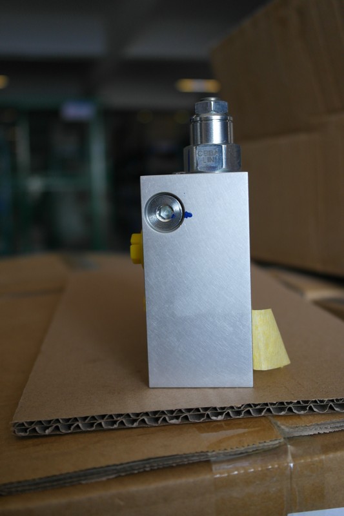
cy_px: 258
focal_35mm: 43
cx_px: 172
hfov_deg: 31.2
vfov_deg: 45.4
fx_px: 617
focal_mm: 28
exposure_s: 1/80
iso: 400
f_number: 4
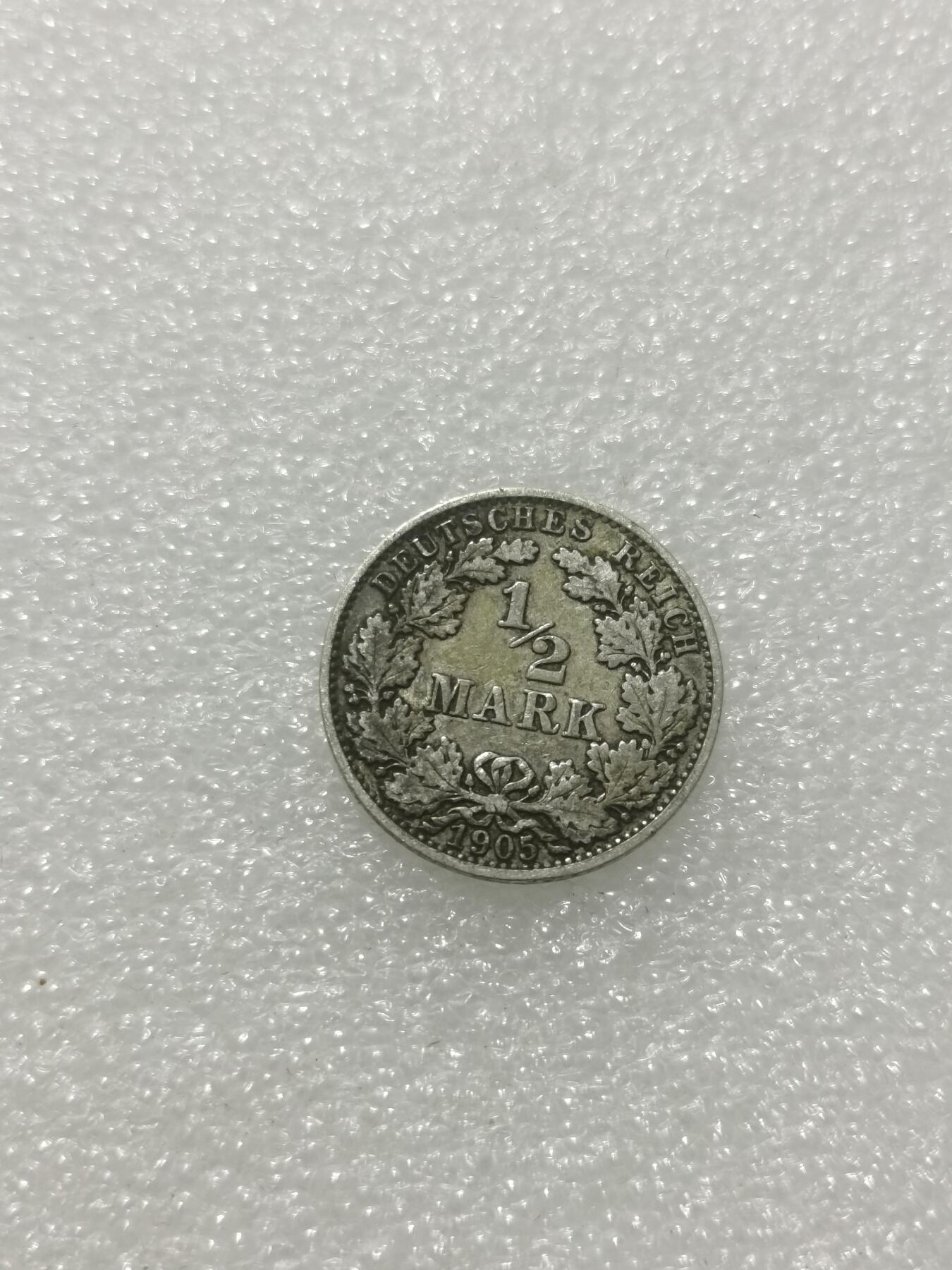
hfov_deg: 27.5
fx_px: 1943
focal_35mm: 53
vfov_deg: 36.2
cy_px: 635
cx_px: 476
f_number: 1.8
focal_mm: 5.58
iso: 100
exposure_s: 1/100
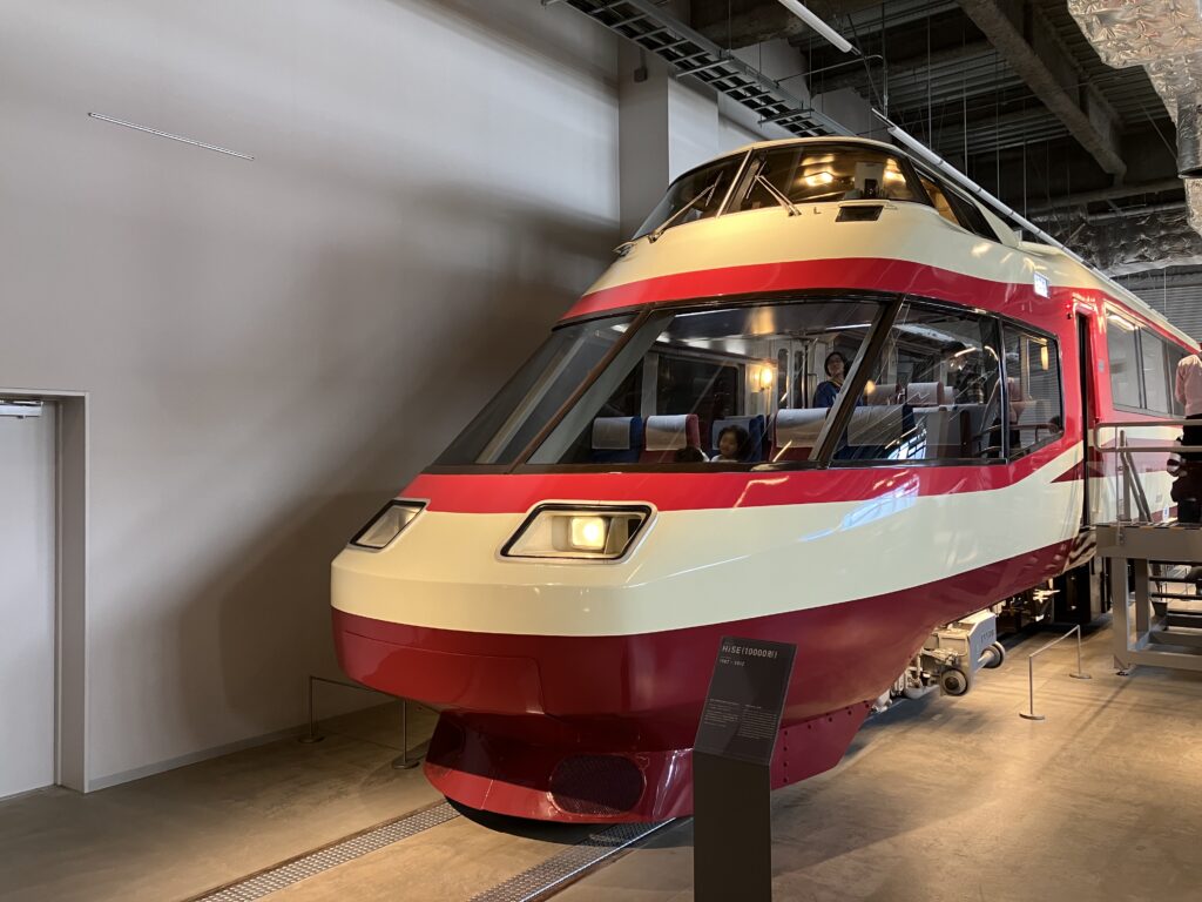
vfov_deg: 49.7
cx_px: 601
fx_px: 972
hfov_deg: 63.4
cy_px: 451
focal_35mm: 28
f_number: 1.8
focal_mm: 3.99
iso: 100
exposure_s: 1/50
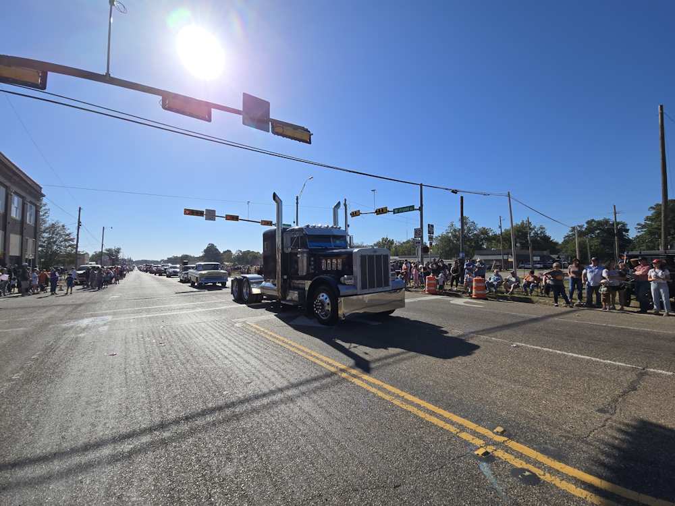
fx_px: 253
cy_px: 253
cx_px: 338
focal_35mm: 13
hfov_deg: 106.2
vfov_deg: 89.9
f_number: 2.2
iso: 50
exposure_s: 1/4187
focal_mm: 2.2
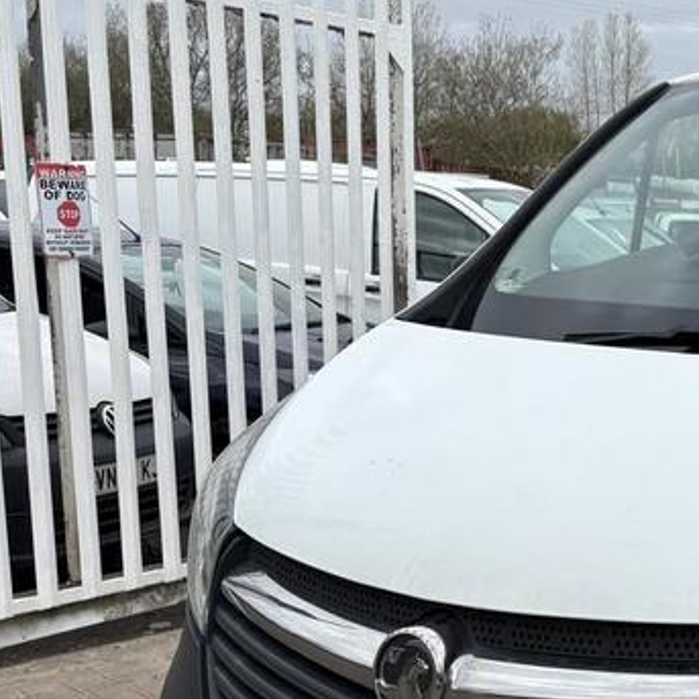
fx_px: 1371
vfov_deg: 28.3
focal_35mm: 60
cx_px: 821
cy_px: 491
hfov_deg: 25.8
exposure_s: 1/1751
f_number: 1.6
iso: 50
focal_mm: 5.96
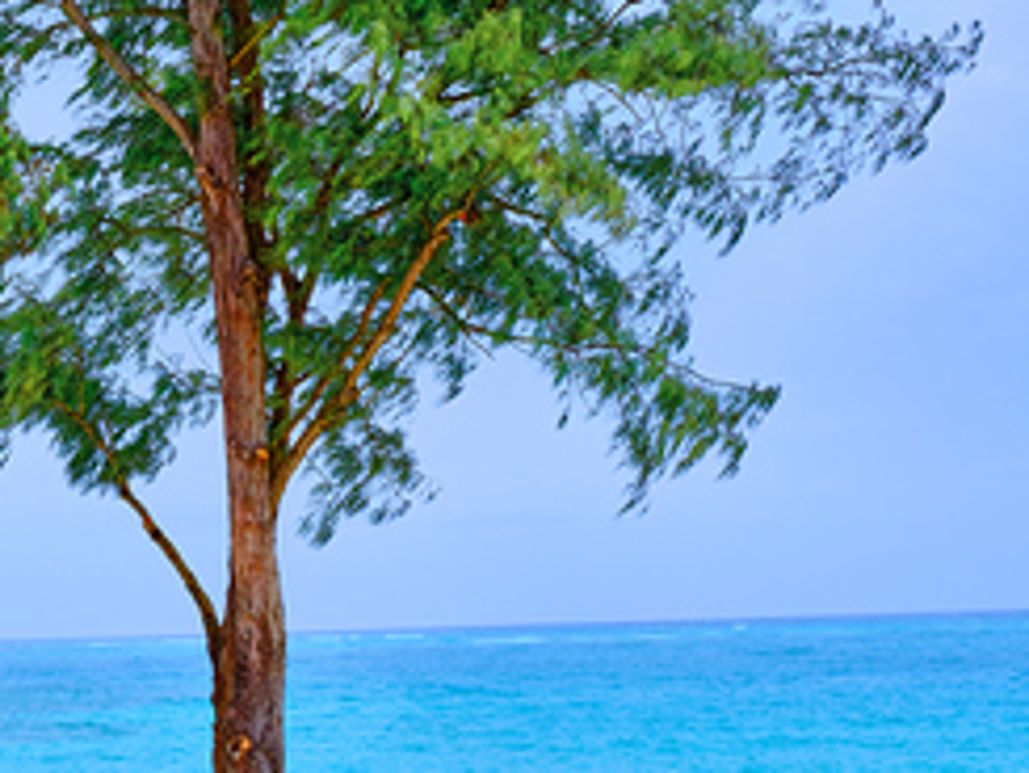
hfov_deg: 20.8
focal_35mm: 88
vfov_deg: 16.7
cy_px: 231
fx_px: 2617
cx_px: -185
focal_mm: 45
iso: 1250
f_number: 16
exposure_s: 1/160
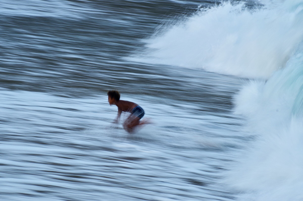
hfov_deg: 4.6
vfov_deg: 3.0
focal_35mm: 450
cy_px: 100
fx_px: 3780
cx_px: 152
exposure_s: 1/15
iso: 200
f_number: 11
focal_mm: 300
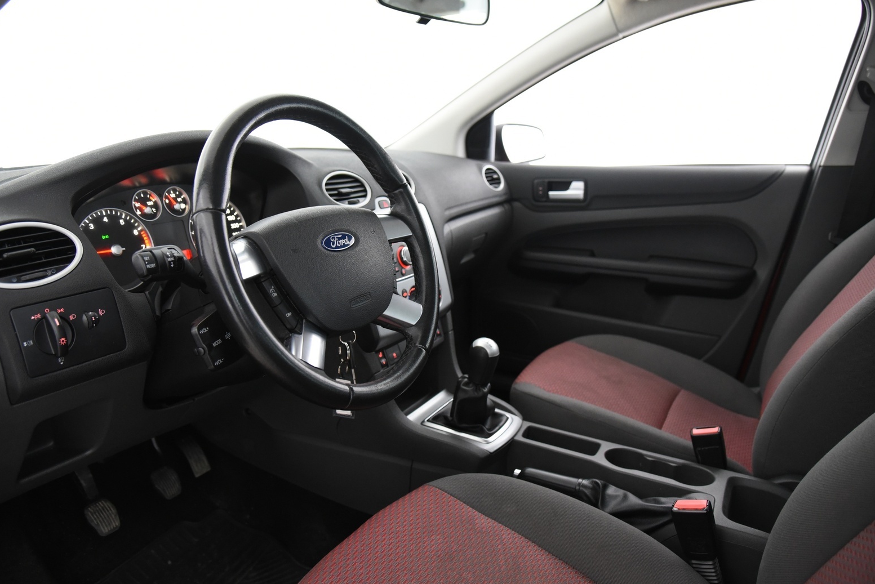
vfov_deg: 51.3
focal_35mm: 25
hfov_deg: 71.5
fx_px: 608
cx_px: 430
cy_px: 294
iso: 4000
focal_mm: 24
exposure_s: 1/25
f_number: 4
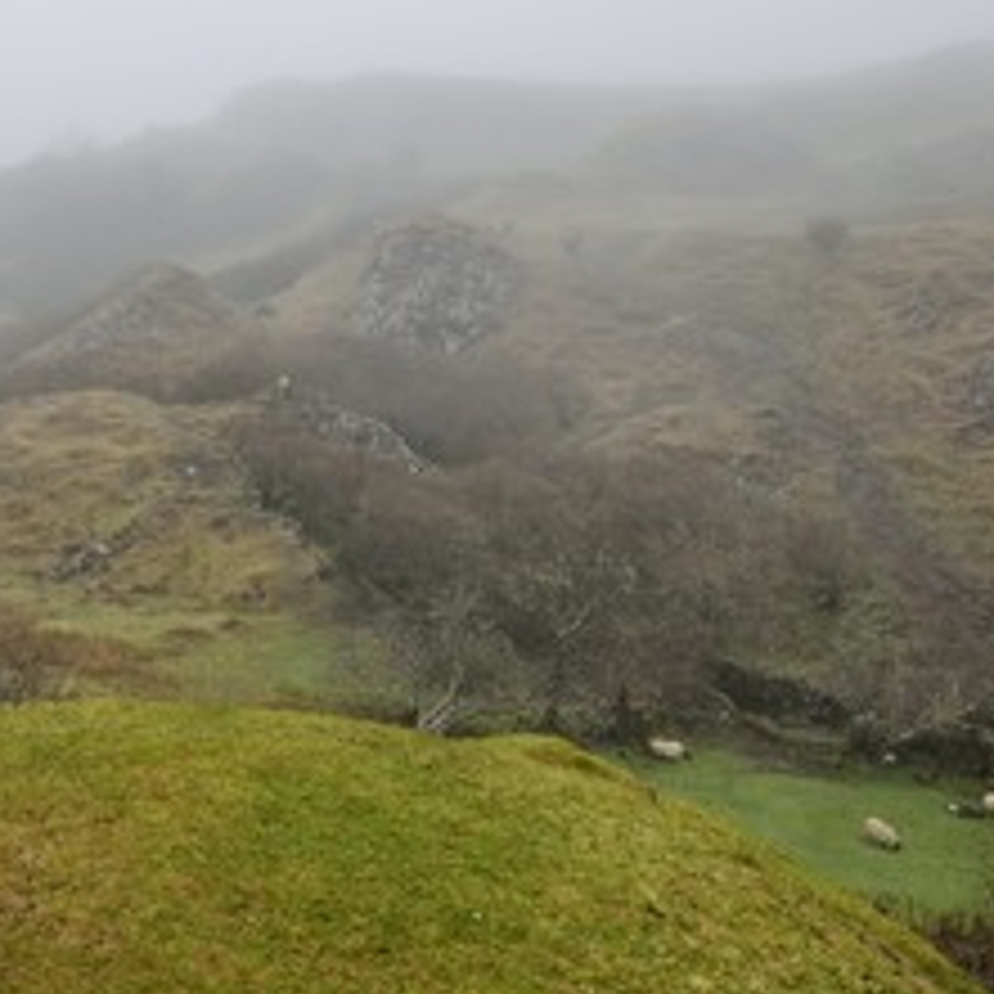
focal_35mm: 55
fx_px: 1787
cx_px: 202
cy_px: 459
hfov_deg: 30.4
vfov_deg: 31.1
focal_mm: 34
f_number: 9
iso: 400
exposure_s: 1/200
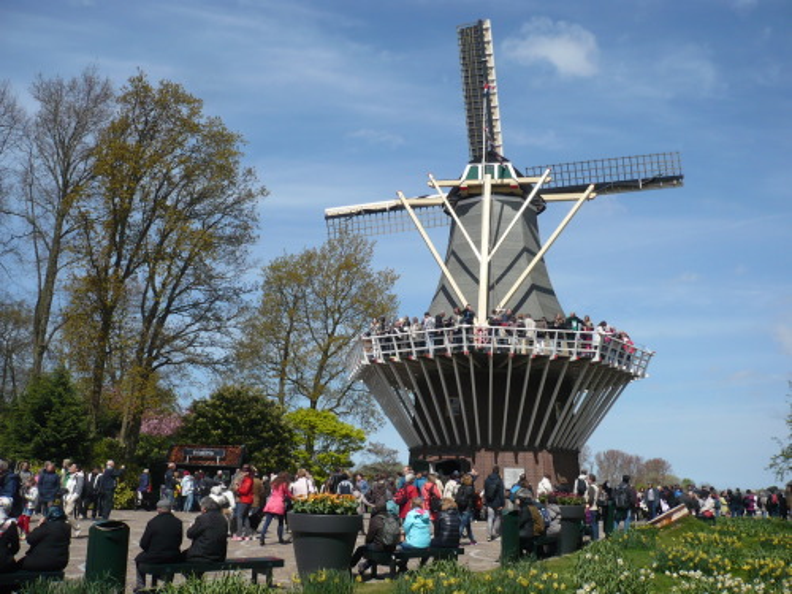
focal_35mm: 35
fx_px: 801
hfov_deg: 52.6
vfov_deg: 40.7
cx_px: 396
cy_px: 297
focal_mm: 5.8
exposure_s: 1/320
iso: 100
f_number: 8
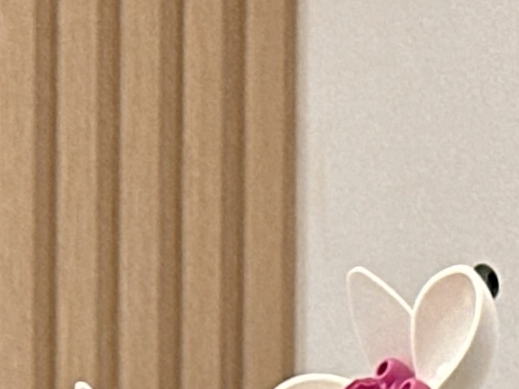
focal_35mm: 322
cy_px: 1276
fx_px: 4827
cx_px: -231
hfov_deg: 6.1
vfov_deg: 4.4
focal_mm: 6.86
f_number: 1.78
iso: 200
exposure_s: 1/50
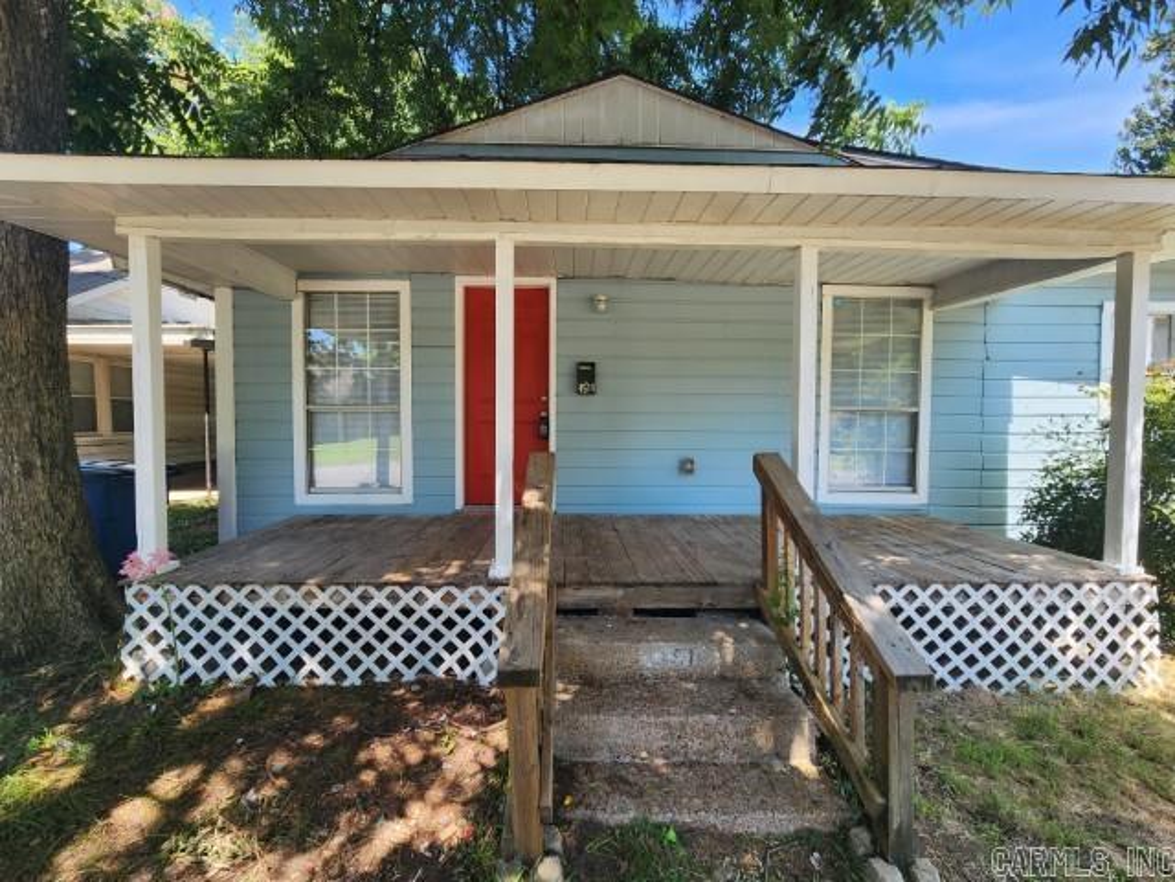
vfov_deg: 89.9
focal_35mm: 13
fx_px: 441
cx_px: 588
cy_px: 441
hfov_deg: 106.2
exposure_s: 1/251
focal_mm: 2.2
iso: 50
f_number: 2.2
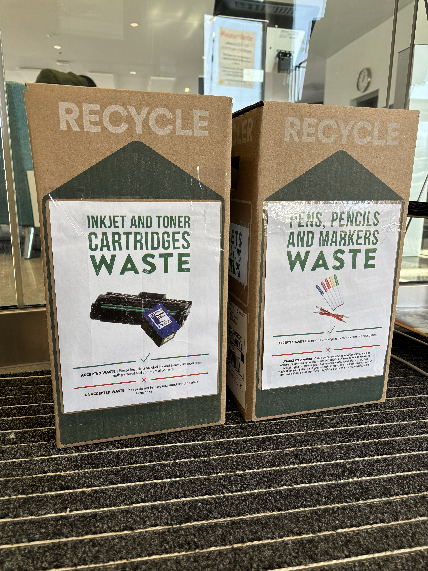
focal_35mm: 26
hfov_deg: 53.1
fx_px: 429
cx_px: 214
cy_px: 286
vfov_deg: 67.3
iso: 64
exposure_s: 1/120
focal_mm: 5.96
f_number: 1.6
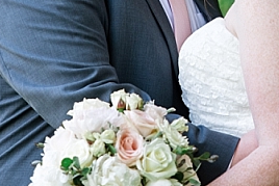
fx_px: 5893
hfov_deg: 2.7
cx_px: 278
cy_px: -43
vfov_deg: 1.8
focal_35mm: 760
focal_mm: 170
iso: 250
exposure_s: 1/400
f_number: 3.5
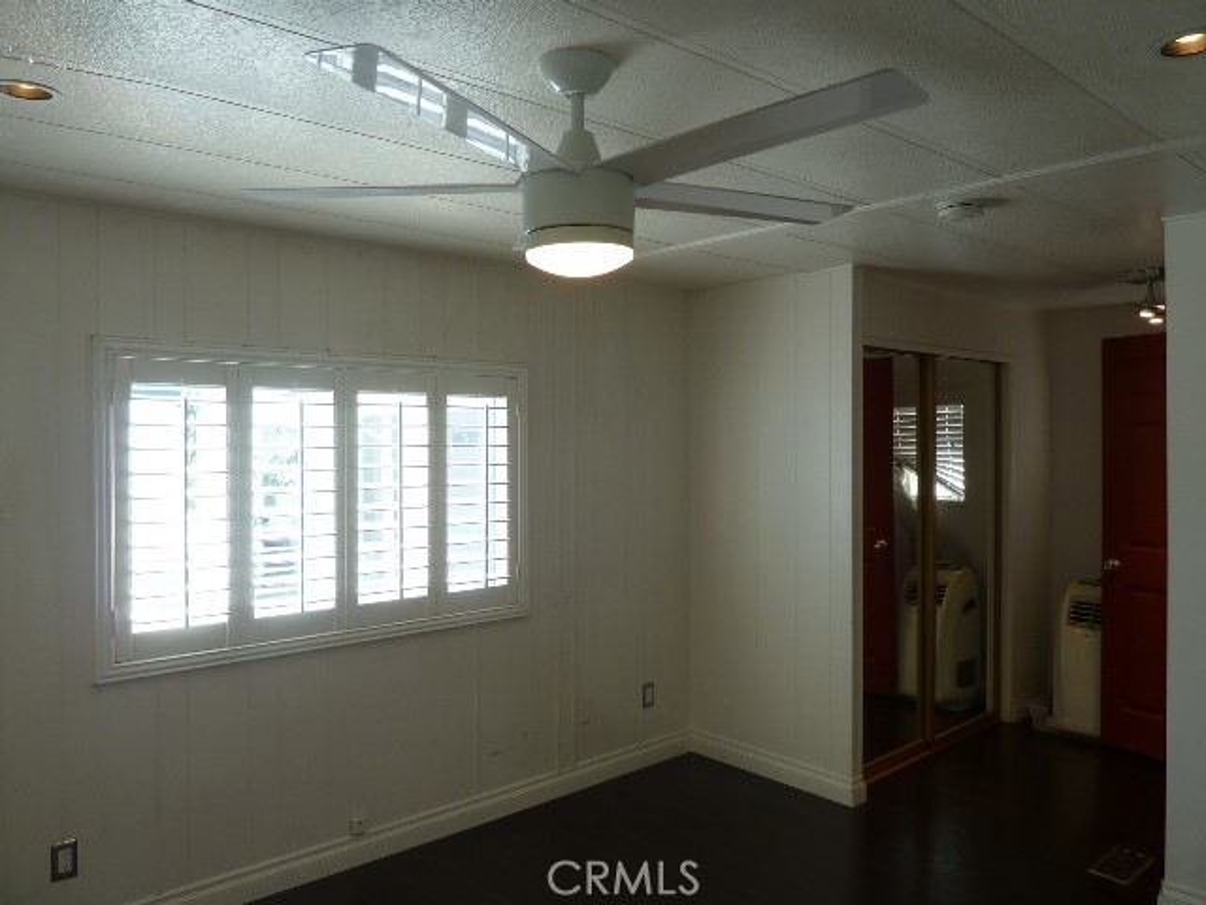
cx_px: 603
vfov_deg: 54.9
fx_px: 871
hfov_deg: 69.4
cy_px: 452
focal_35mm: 25
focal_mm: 4.1
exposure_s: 1/50
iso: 80
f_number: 3.3
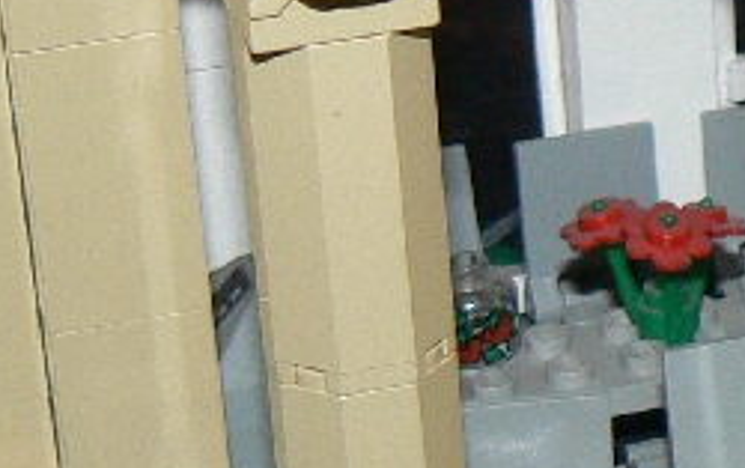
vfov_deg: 8.4
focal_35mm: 156
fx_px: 3172
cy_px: -45
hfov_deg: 13.1
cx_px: 822
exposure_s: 1/30
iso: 100
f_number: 2.8
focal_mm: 6
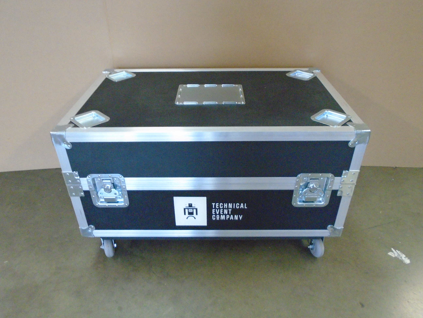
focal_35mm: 26
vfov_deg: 53.1
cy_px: 159
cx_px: 212
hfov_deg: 67.3
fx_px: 318
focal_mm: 4.6
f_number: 3.2
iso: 800
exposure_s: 1/30
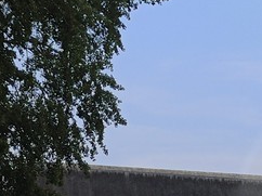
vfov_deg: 5.5
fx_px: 2019
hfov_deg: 7.0
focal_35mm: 267
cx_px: 650
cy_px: 357
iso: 100
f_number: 3.8
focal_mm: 28
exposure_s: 1/160
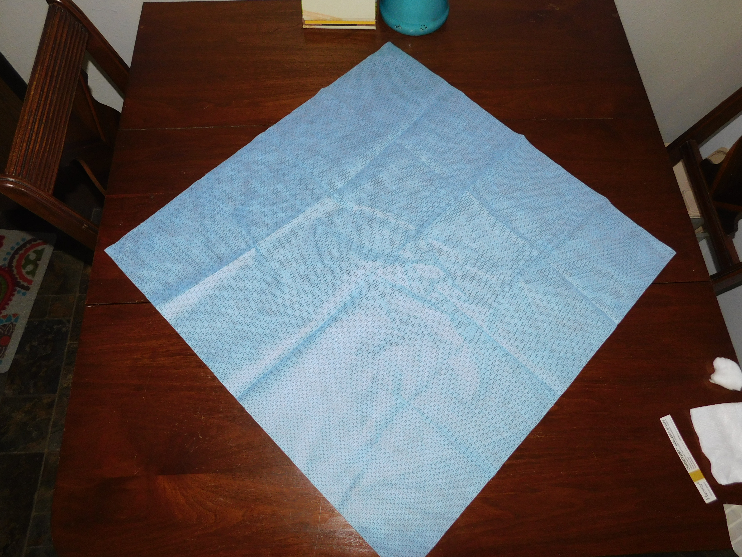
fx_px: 493
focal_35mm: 23
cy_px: 278
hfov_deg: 73.9
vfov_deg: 58.9
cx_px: 371
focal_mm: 4
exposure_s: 1/30
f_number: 3
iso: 200
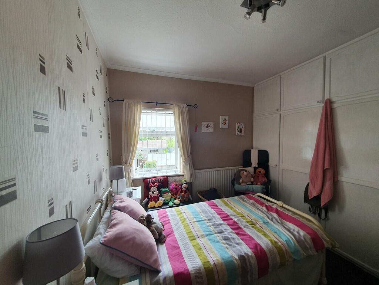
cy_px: 142
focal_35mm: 13
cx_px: 190
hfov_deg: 106.2
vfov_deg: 89.9
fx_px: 142
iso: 50
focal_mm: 1.8
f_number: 2.2
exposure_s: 1/50
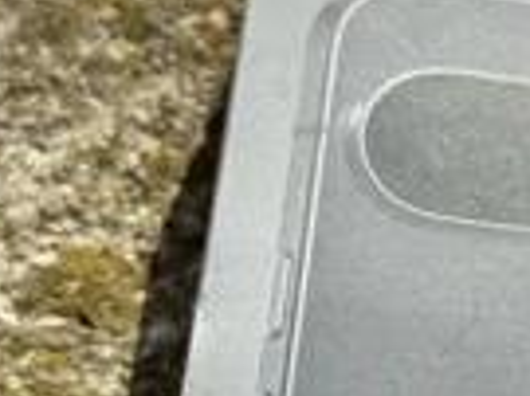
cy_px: 384
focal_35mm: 142
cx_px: 530
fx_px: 2172
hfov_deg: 13.7
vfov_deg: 10.4
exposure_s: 1/4310
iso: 64
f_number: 1.78
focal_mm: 6.76
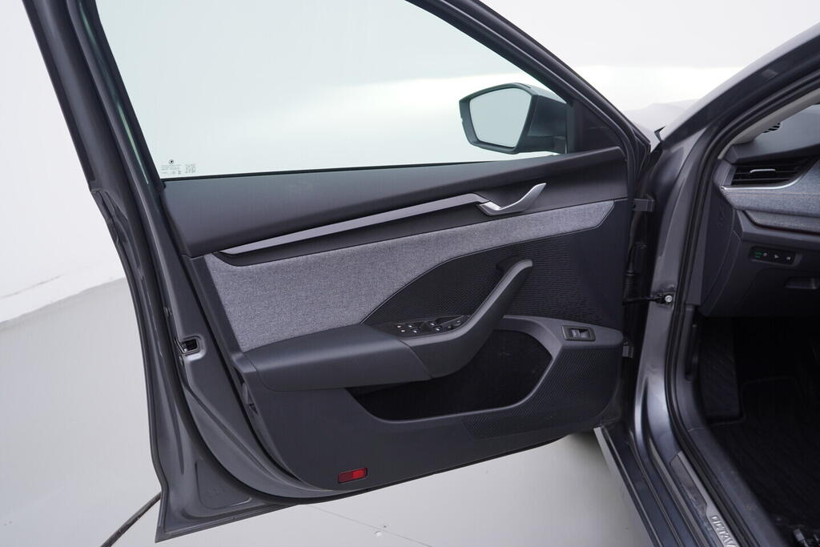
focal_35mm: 36
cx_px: 410
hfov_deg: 53.1
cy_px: 274
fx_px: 820
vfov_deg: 36.9
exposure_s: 1/60
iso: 125
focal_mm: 24
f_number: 3.5
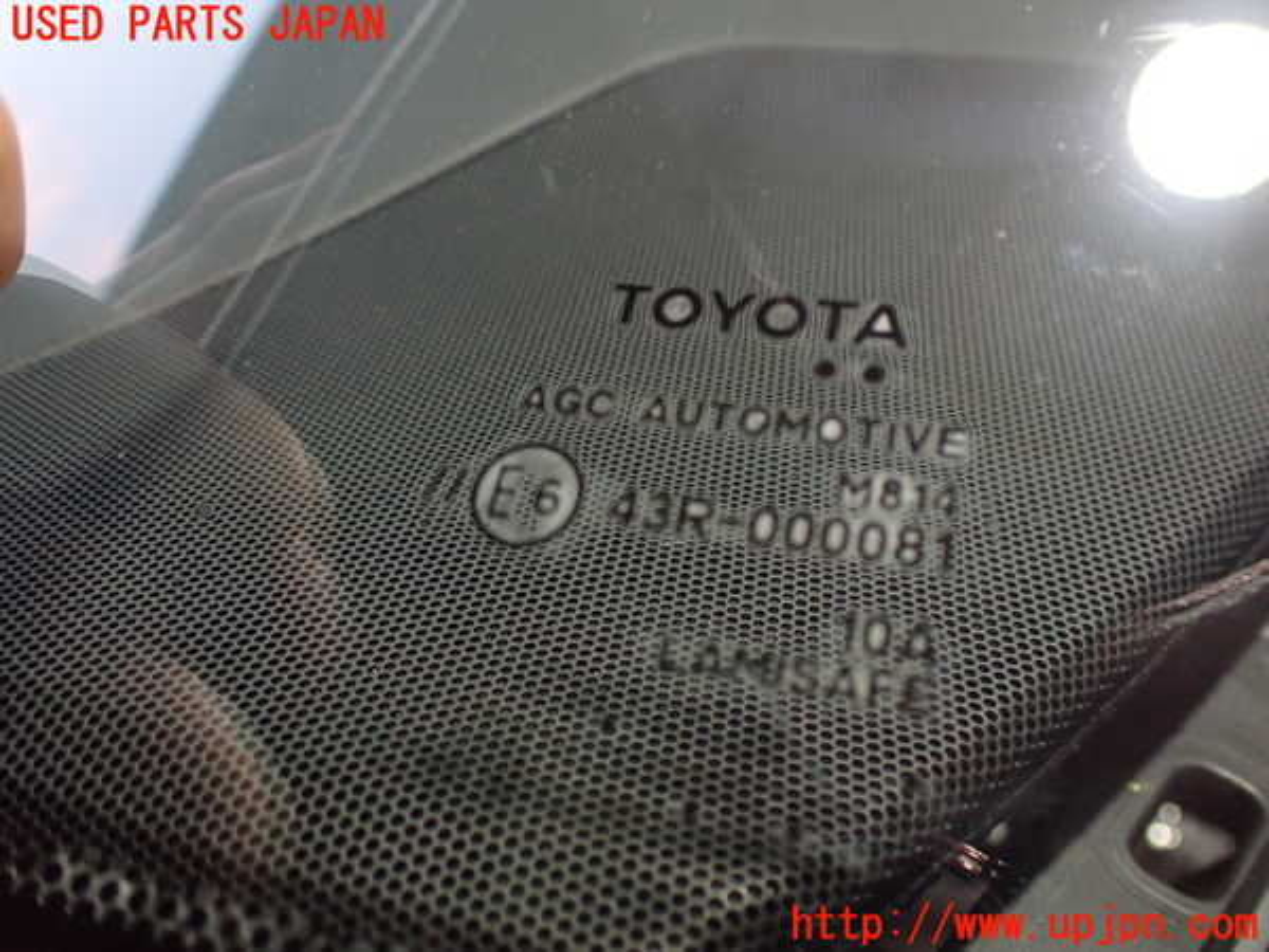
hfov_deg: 60.0
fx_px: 1100
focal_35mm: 30
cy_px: 476
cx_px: 634
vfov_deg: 46.8
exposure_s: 1/50
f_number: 2.3
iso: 800
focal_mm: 5.4
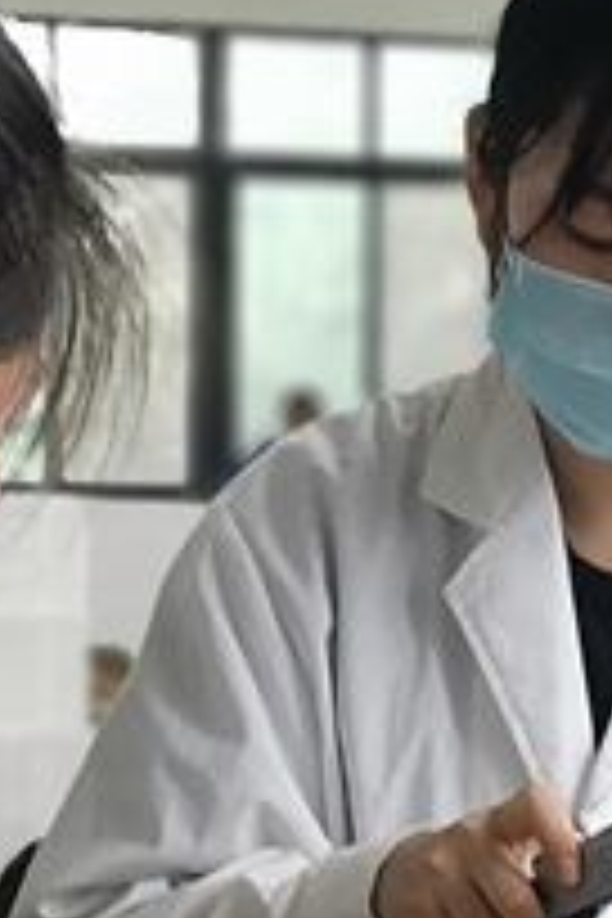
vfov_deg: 12.1
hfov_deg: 8.0
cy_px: 657
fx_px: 4335
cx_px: 576
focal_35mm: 170
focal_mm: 4.75
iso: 250
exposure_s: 1/50
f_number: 2.4
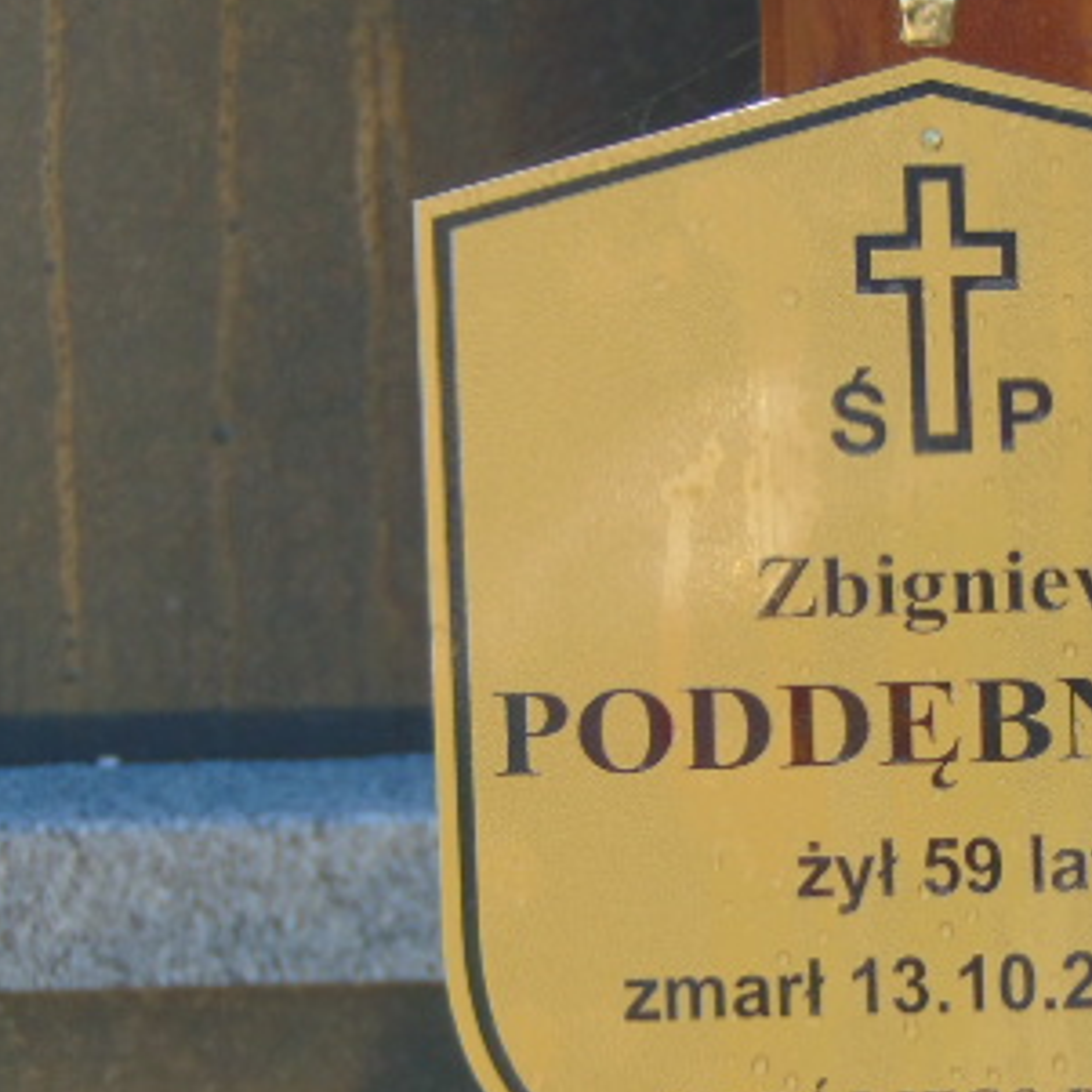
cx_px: 943
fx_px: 13598
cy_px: 813
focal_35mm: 381
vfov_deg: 4.6
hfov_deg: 4.6
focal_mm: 36.4
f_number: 4.1
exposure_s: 1/125
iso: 80
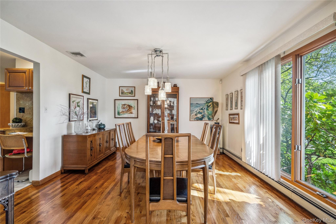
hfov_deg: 96.7
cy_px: 112
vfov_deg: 73.7
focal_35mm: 16
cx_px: 168
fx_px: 149
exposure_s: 1/80
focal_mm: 16
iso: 800
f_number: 6.3
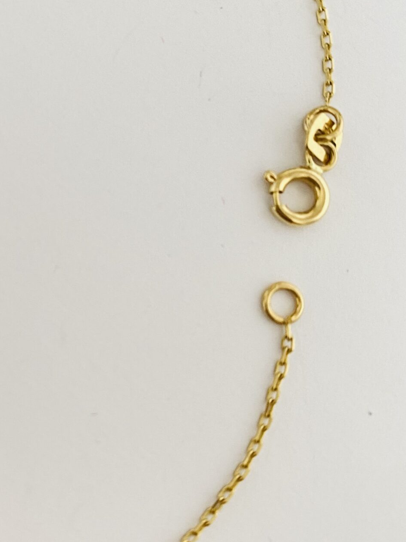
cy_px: 212
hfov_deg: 26.4
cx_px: 20
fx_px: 829
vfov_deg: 36.0
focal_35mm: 53
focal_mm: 4.25
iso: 160
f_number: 1.8
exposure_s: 1/60
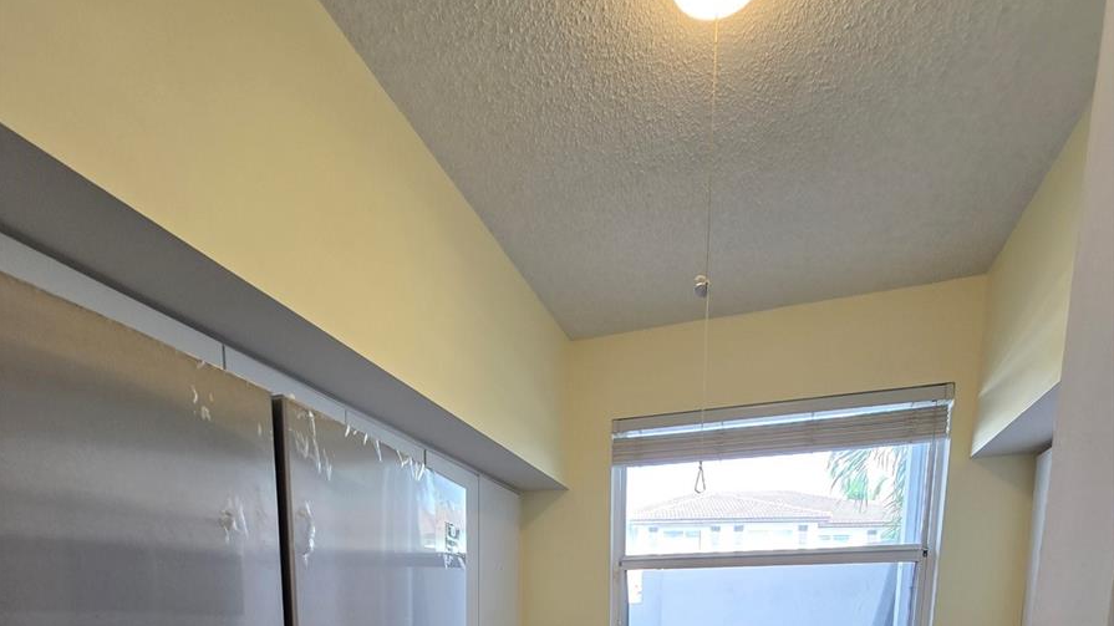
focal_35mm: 19
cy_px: 719
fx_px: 561
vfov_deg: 42.6
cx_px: 556
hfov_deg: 89.6
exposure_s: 1/60
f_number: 2.2
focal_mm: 2.2
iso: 64
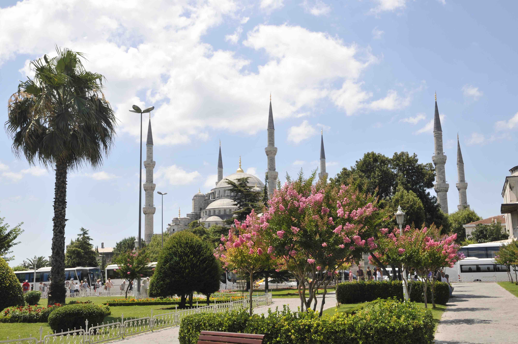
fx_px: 604
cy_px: 172
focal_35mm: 42
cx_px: 259
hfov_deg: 46.4
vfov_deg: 31.8
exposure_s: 1/350
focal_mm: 28
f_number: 9.5
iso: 200
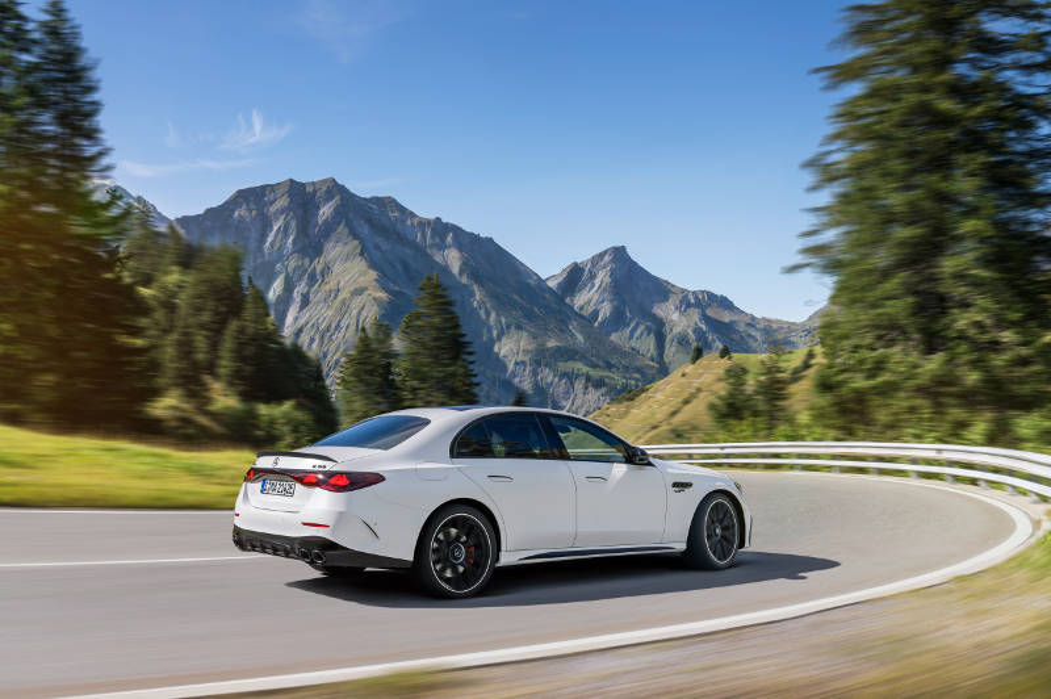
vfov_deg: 43.5
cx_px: 526
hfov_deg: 62.0
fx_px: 875
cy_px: 350
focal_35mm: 30
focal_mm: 30
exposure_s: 1/100
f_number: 13
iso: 100
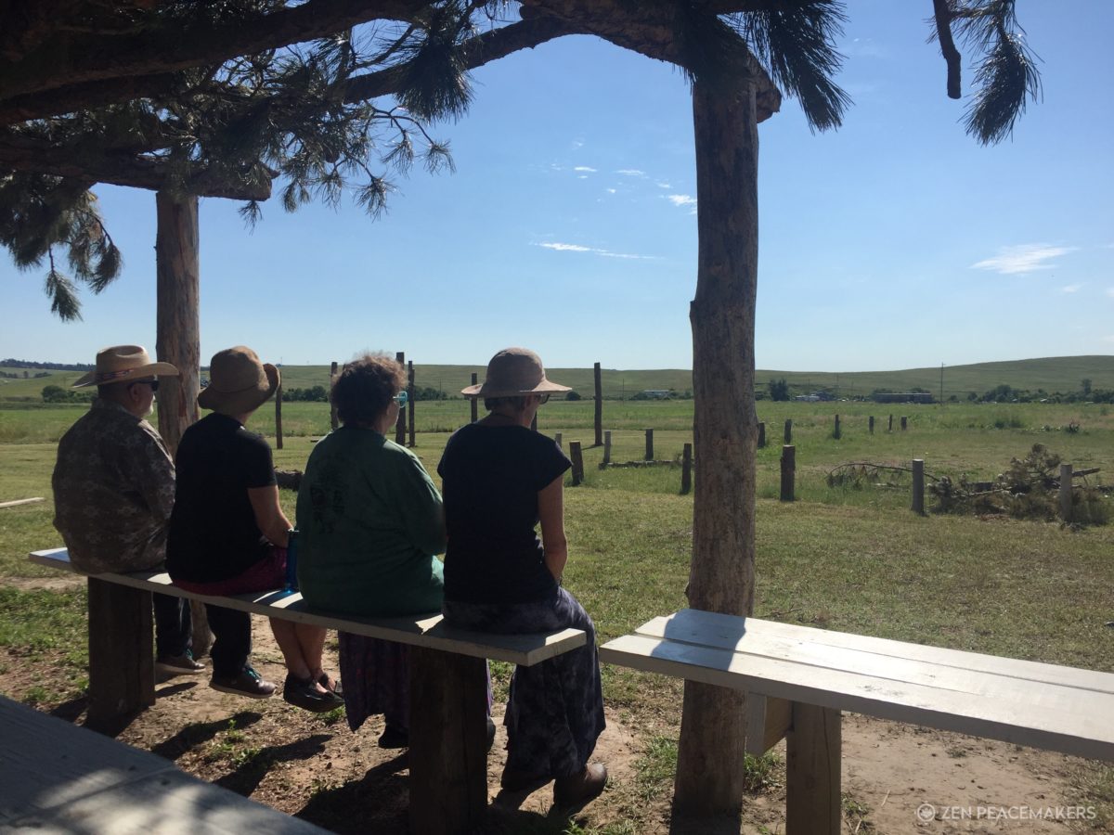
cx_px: 557
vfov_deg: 48.2
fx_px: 933
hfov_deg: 61.7
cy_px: 418
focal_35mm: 29
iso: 32
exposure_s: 1/3968
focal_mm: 4.15
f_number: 2.2
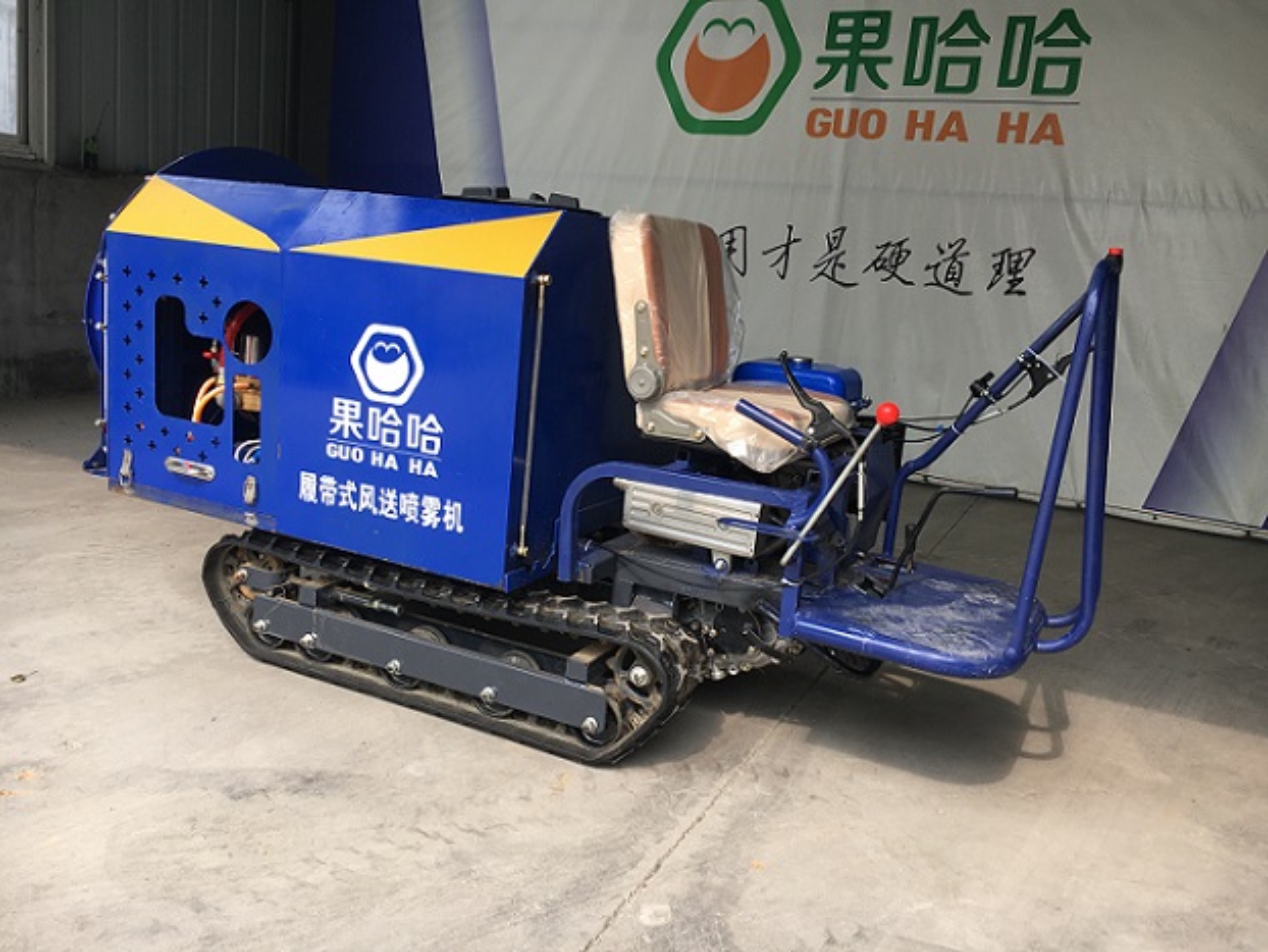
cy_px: 476
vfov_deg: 48.3
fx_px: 1063
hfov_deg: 61.6
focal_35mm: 29
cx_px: 634
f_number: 2.2
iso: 25
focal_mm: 4.15
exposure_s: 1/281
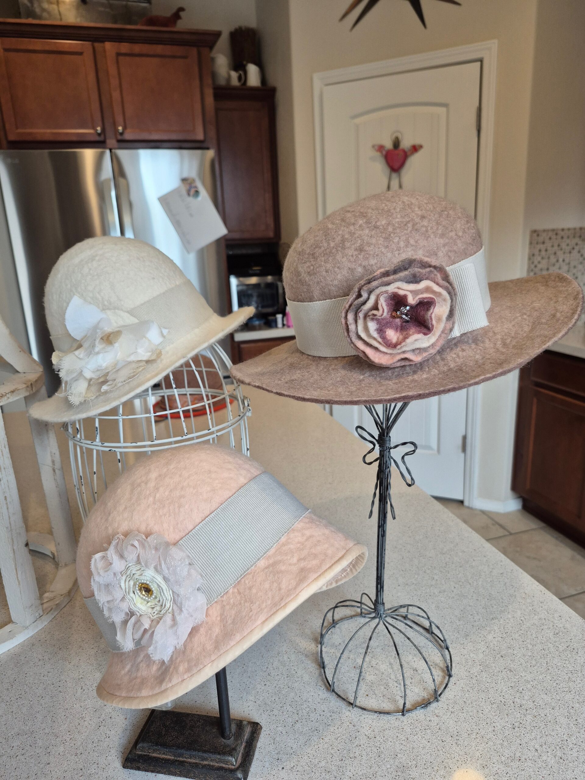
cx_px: 292
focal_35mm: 23
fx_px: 518
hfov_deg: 58.9
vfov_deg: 73.9
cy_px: 390
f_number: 1.8
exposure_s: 1/120
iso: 160
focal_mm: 5.4
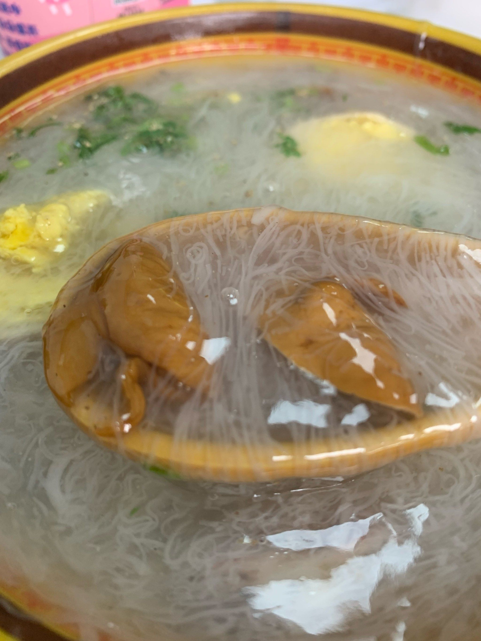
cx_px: 240
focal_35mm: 26
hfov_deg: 53.1
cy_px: 320
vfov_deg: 67.3
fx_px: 482
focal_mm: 4.25
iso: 50
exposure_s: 1/121
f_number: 1.8
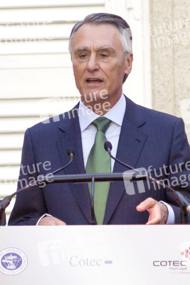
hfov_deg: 3.8
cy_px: 142
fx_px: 2839
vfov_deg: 5.7
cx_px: 95
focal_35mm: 359
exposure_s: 1/250
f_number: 4.8
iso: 640
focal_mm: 179
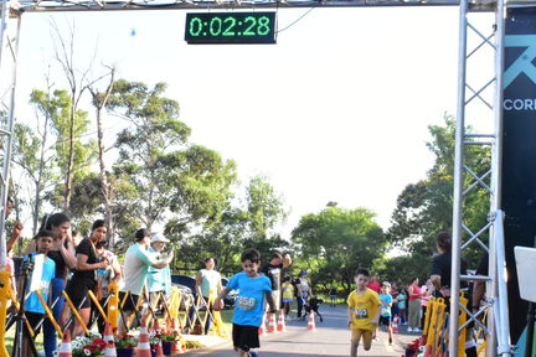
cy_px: 206
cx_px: 263
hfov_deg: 39.6
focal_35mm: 50
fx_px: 744
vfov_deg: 27.0
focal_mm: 24
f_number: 25
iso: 3200
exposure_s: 1/200
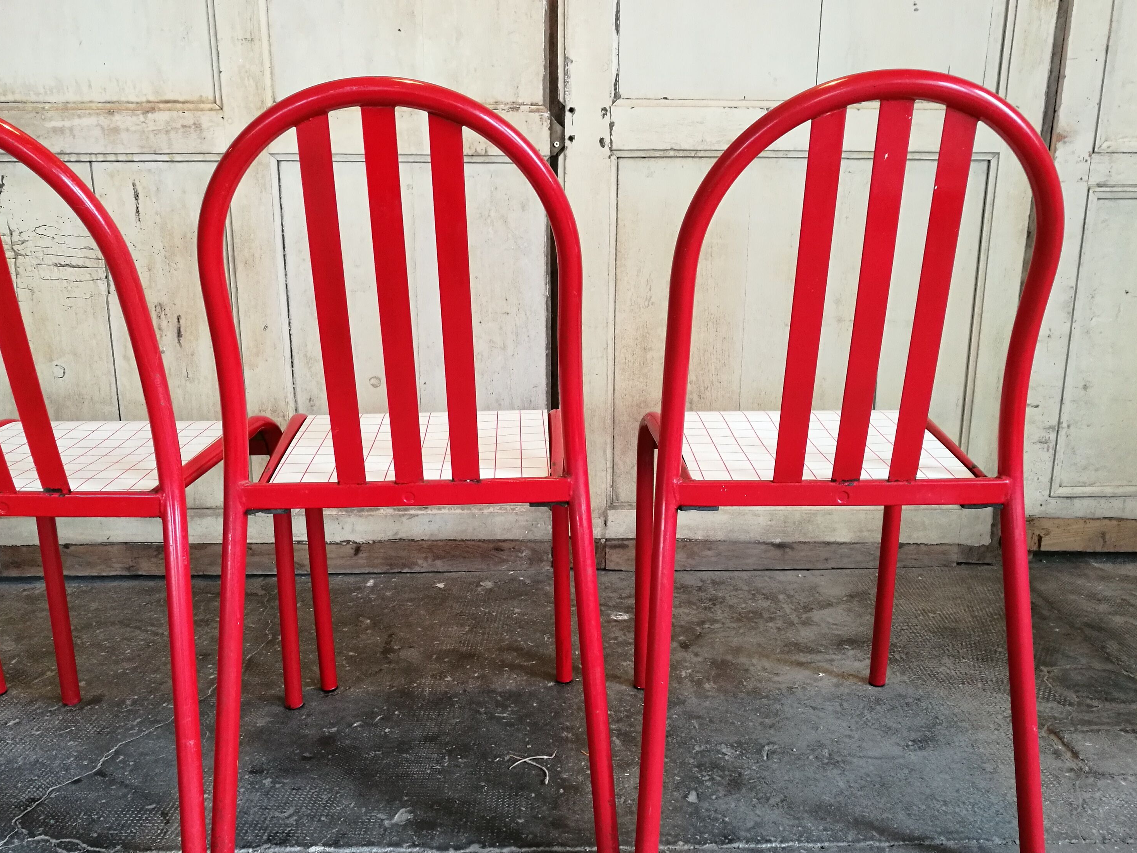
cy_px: 450
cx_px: 559
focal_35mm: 30
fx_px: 985
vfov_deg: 46.8
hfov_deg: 60.0
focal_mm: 4.5
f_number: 2.2
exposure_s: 1/30
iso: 320
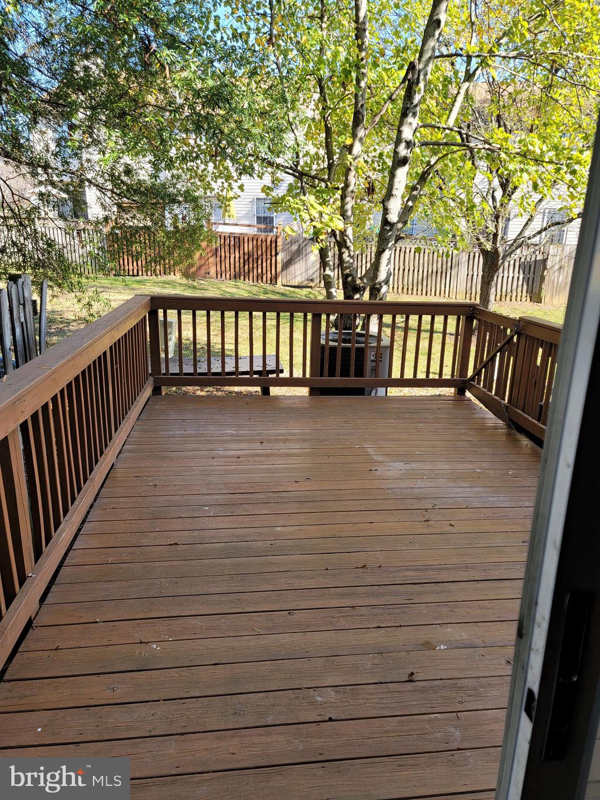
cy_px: 400
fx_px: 578
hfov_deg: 54.9
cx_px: 300
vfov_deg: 69.4
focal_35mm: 25
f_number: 1.8
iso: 20
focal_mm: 7
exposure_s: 1/120
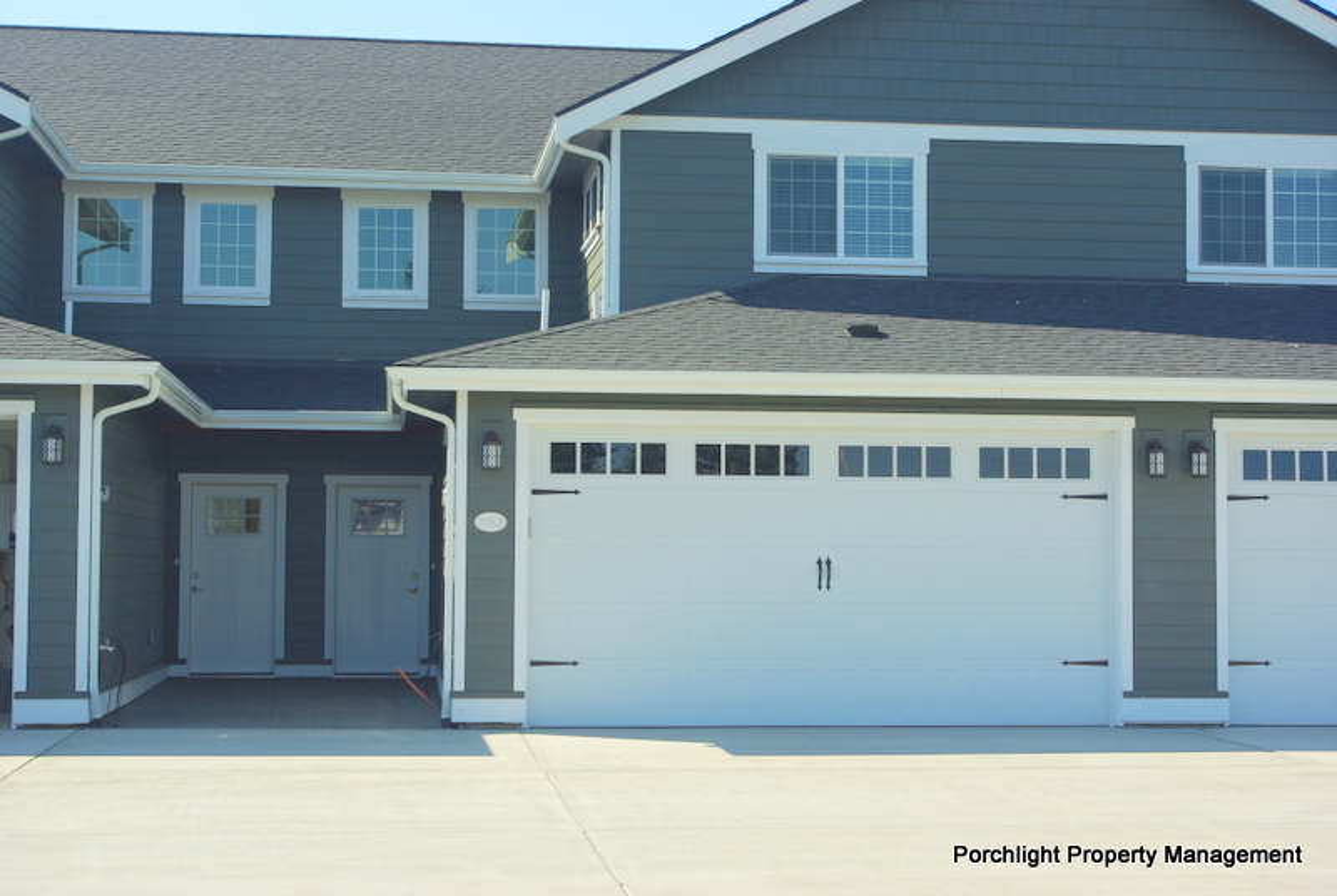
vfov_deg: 22.7
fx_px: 2232
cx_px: 668
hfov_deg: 33.4
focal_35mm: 60
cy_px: 448
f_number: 8
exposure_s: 1/250
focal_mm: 40
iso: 100
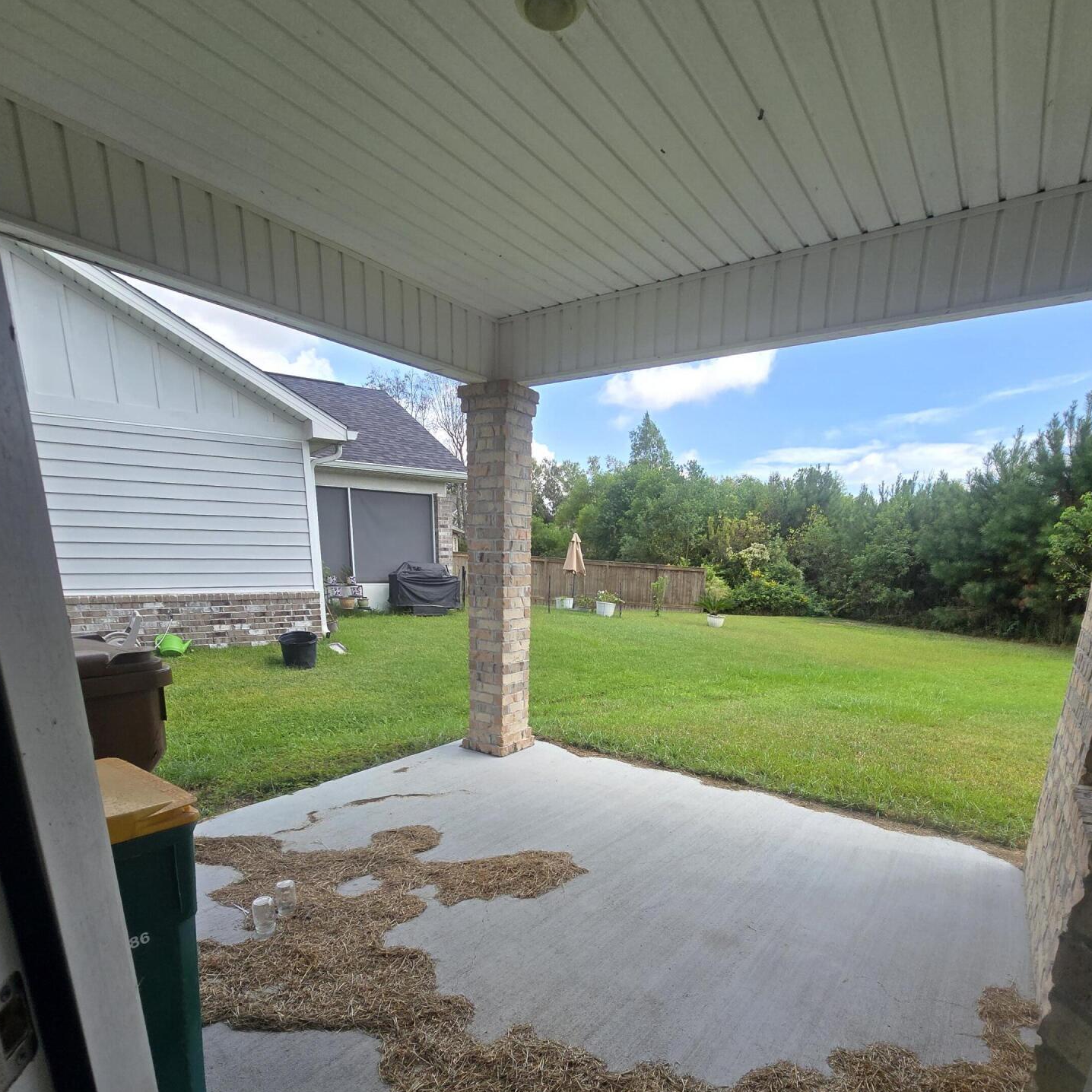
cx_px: 560
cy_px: 729
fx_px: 571
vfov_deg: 84.4
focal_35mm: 16
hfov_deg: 87.4
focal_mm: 2.2
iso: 50
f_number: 2.2
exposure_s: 1/843
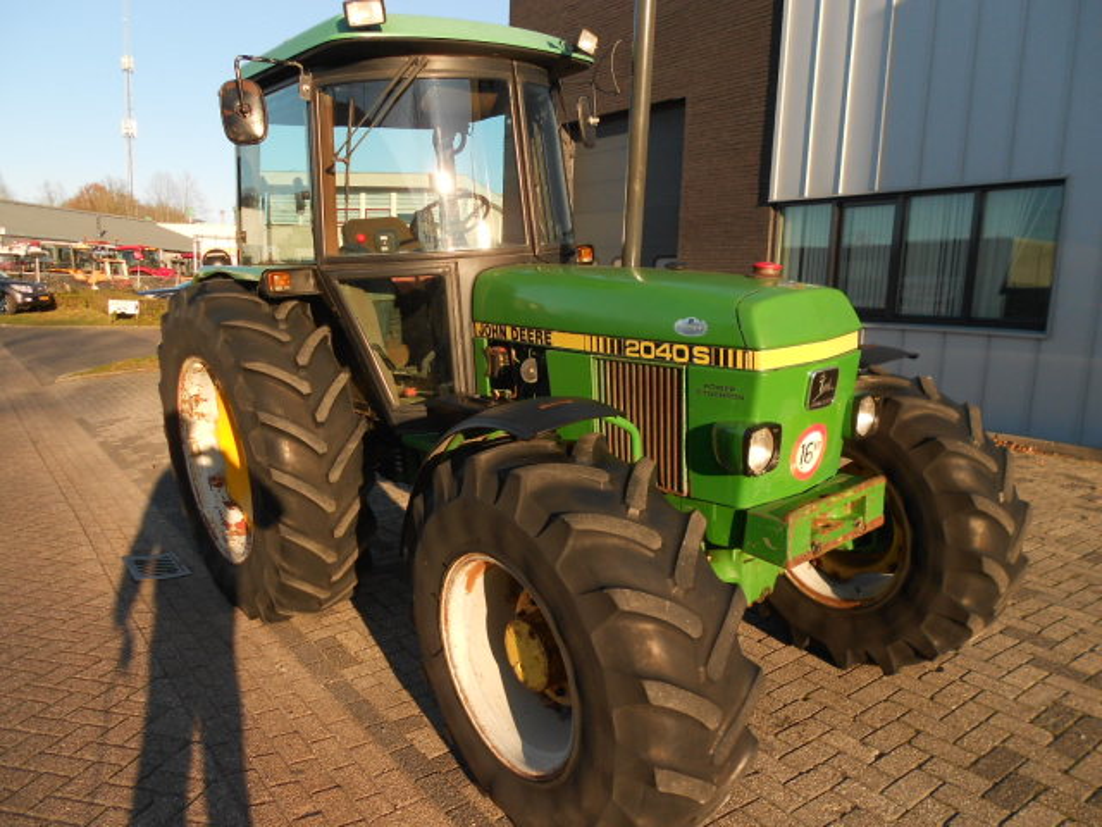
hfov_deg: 67.3
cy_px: 414
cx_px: 551
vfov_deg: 53.1
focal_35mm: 26
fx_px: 828
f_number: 3.2
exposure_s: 1/500
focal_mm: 4.6
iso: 80
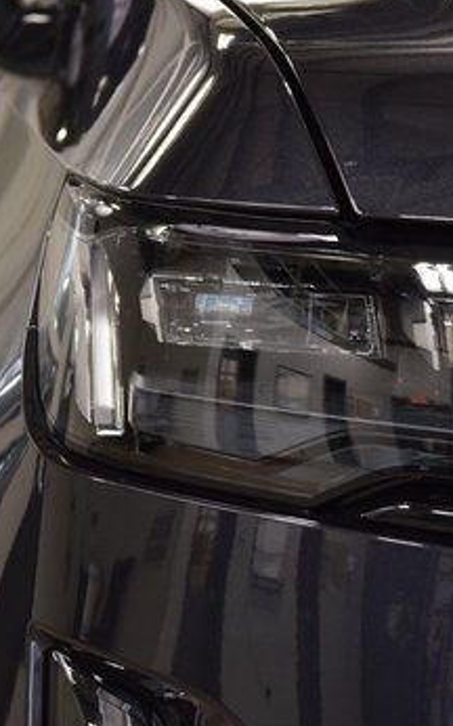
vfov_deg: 10.6
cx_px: 392
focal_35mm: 198
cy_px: 391
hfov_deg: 6.6
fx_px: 3914
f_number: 7.1
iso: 1250
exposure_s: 1/30
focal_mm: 70
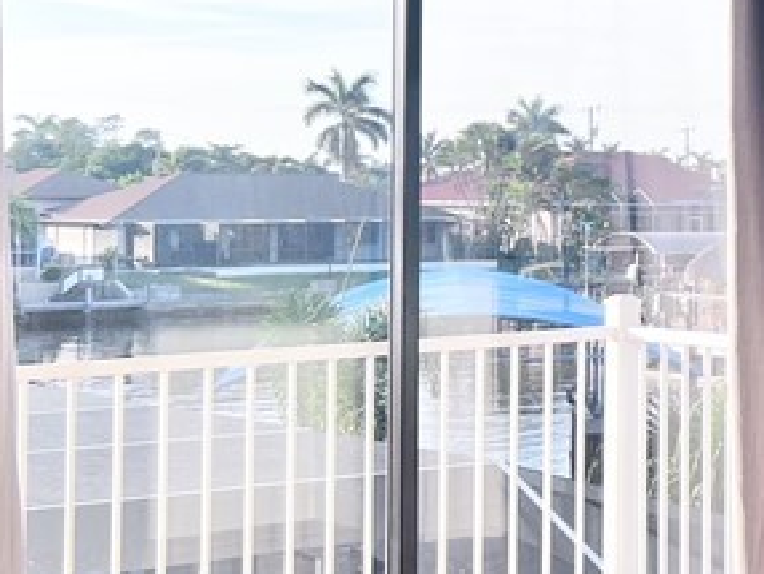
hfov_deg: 18.2
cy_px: 112
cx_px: 1215
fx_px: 2054
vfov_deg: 15.8
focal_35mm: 93
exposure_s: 1/1112
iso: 50
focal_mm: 5.7
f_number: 1.5
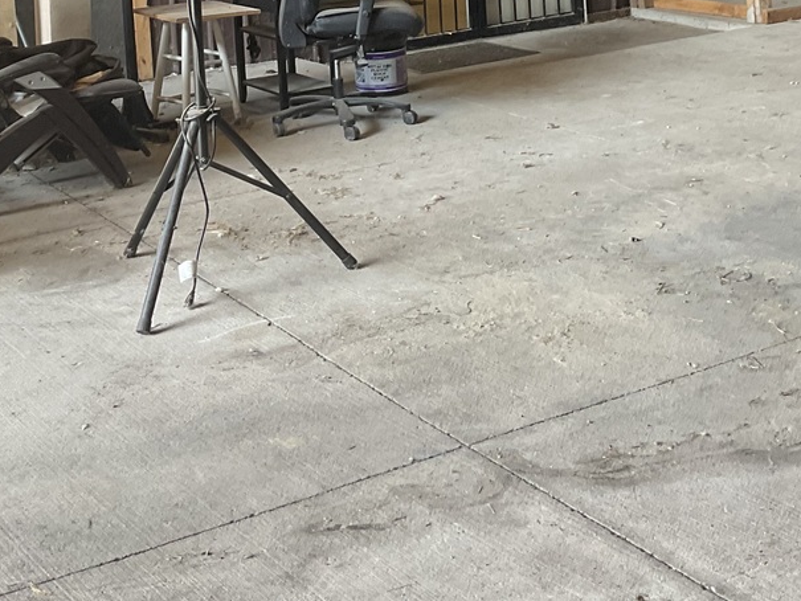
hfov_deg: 28.1
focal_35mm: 69
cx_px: 429
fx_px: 1597
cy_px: -109
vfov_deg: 20.1
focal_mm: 3
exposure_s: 1/87
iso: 64
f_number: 1.8
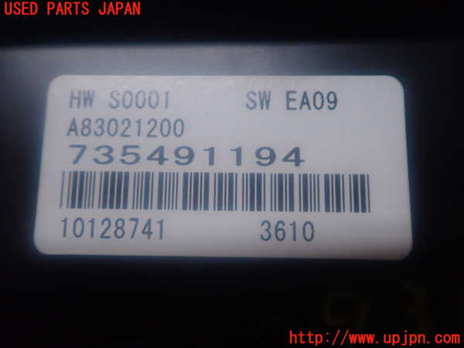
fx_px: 402
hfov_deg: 60.0
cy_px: 174
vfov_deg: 46.8
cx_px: 232
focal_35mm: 30
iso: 640
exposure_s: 1/125
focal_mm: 5.5
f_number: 2.3
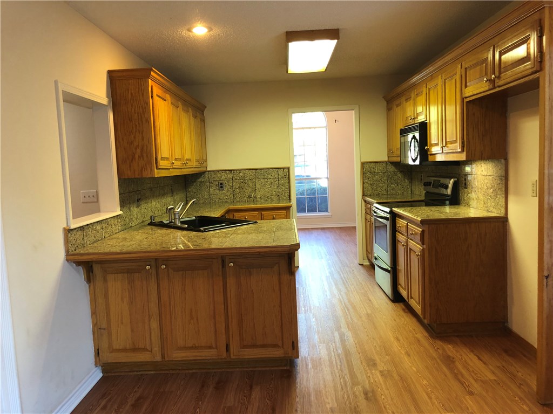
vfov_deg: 49.7
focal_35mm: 28
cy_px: 207
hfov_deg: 63.4
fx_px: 447
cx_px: 276
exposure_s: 1/15
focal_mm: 3.99
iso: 40
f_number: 1.8
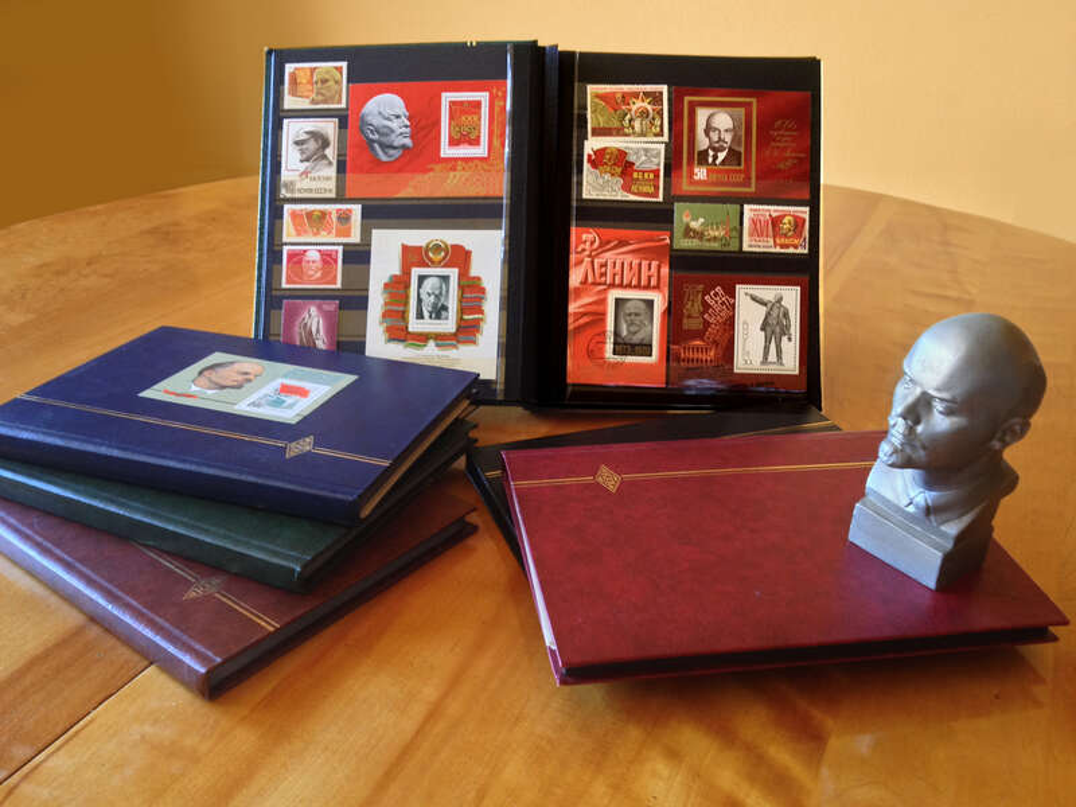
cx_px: 538
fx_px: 1088
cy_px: 404
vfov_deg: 40.7
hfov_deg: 52.6
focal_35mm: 35
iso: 80
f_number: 2.4
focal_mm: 4.28
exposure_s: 1/20
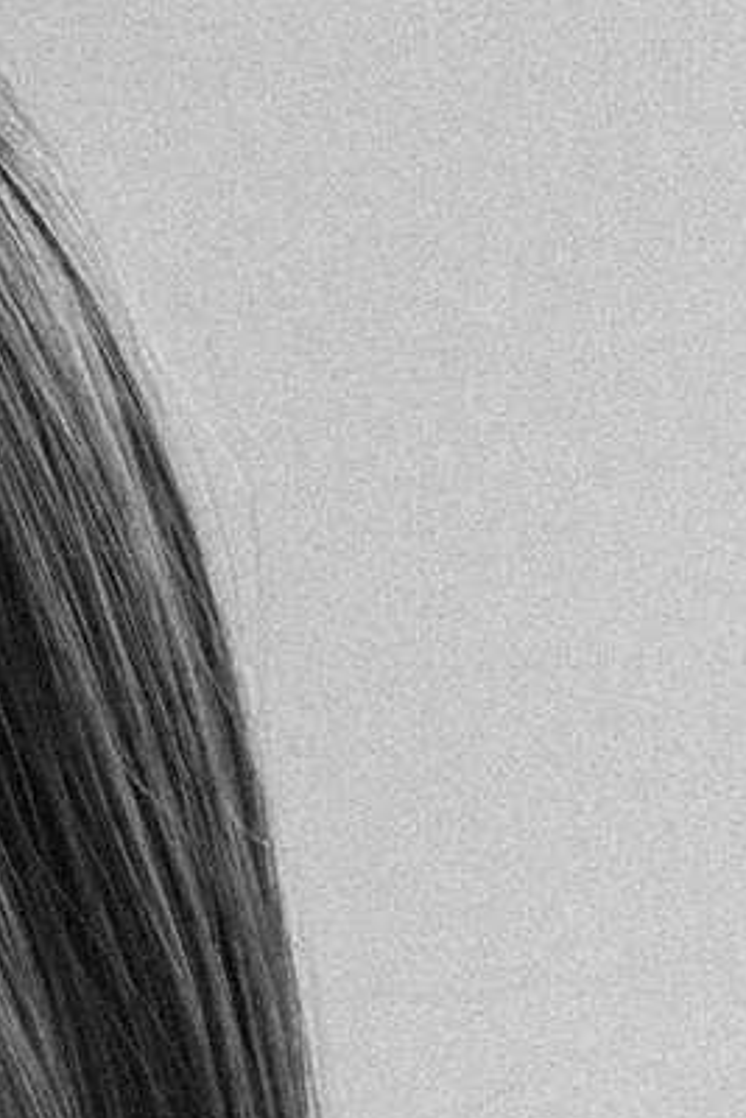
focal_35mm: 412
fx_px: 12794
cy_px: 2815
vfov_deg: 4.9
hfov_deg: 3.3
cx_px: -567
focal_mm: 55
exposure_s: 1/200
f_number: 4
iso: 200
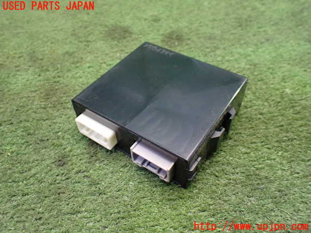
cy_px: 116
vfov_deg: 46.8
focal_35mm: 30
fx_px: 270
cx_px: 156
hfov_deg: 60.0
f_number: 2.3
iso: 800
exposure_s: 1/80
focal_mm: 5.4
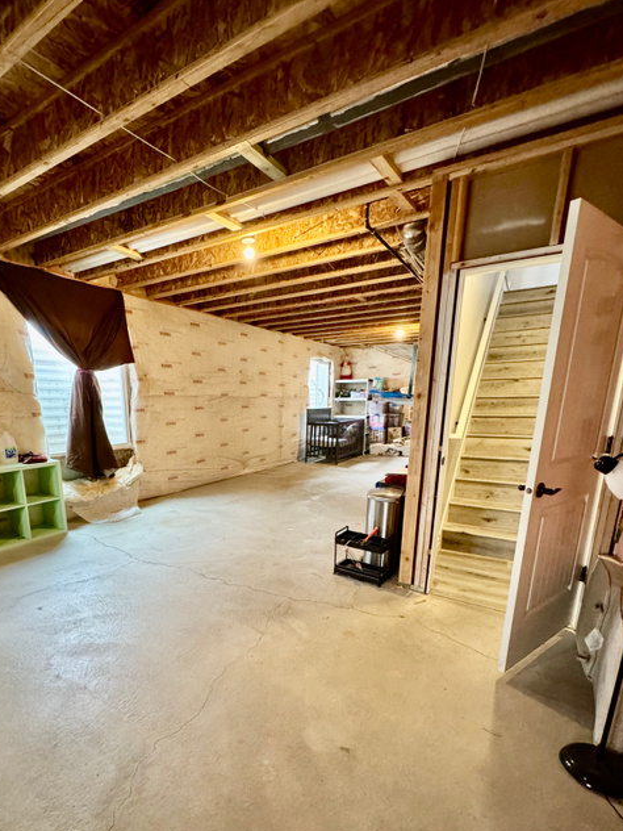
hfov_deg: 74.0
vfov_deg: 89.8
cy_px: 501
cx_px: 254
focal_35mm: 17
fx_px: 408
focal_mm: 2.22
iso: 1000
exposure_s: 1/60
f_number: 2.2
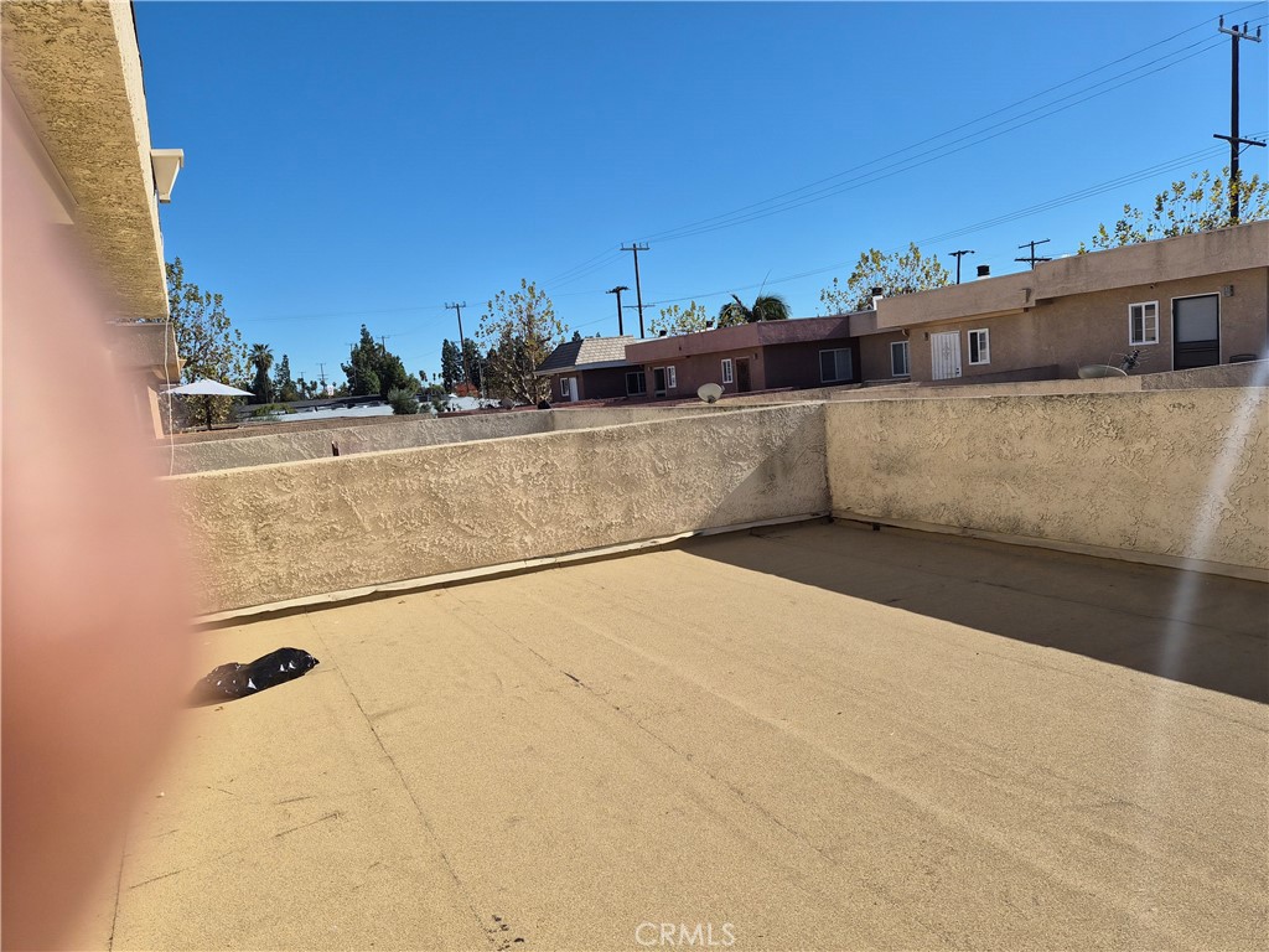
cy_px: 476
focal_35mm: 23
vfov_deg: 58.9
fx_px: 843
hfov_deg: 73.9
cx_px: 634
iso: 80
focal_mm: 5.4
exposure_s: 1/7104
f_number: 1.8
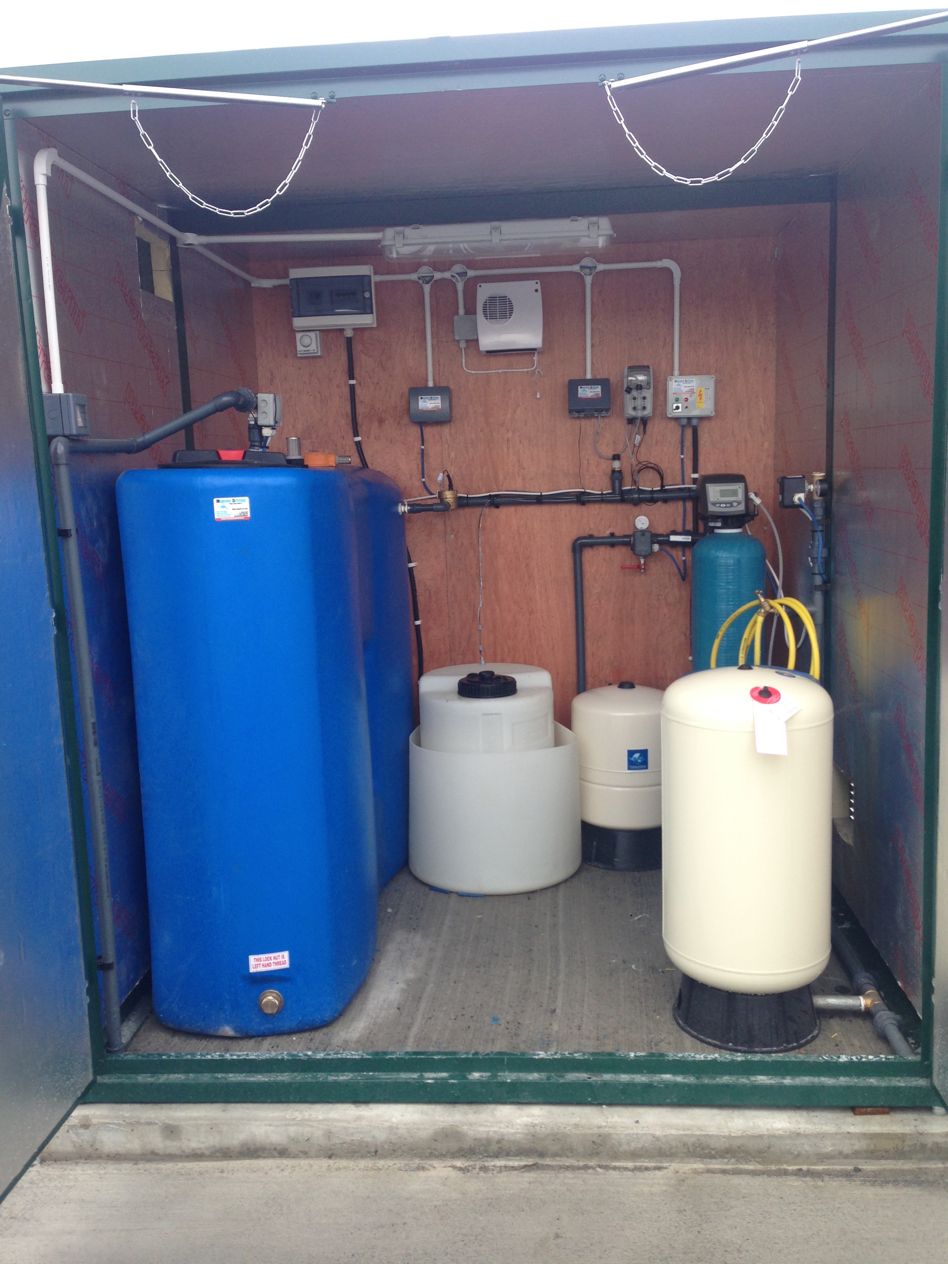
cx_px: 474
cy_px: 632
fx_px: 1205
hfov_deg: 42.9
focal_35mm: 33
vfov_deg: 55.4
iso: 50
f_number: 2.4
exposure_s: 1/275
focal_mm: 4.13
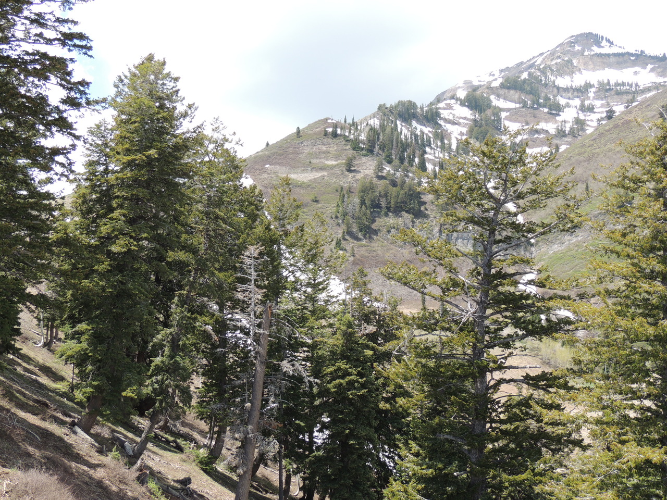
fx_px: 771
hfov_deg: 46.8
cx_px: 334
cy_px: 250
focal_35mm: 40
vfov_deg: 36.0
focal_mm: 7.1
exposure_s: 1/400
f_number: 3.3
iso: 100
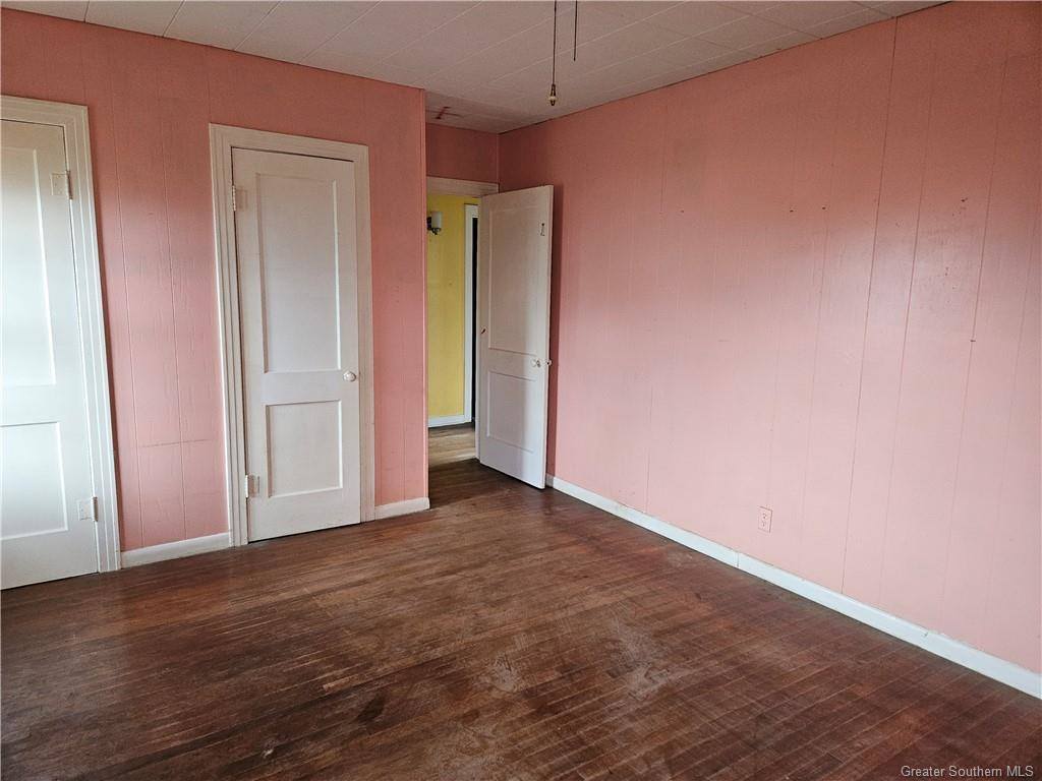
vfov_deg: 58.9
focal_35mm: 23
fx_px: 692
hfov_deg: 73.9
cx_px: 521
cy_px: 390
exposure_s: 1/60
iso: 125
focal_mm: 5.4
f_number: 1.8
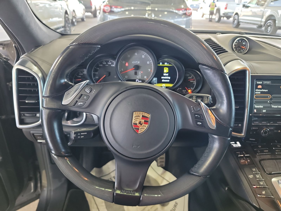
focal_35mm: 24
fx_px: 195
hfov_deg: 71.6
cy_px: 106
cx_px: 140
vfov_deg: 56.8
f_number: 1.8
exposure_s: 1/59
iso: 734
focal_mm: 6.7
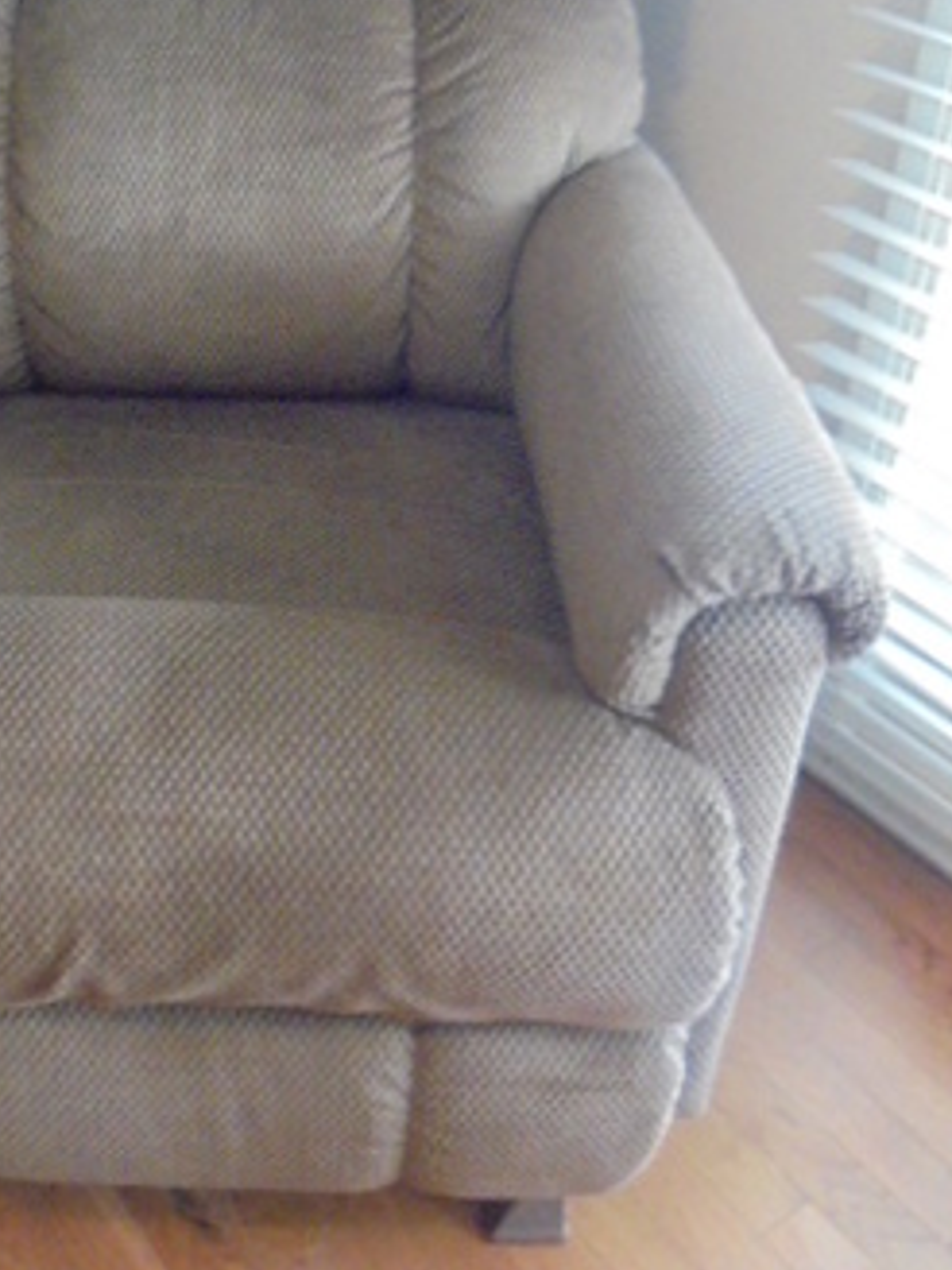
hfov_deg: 30.9
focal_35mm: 46
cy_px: 476
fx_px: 1687
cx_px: 223
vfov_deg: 40.9
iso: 800
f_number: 3.5
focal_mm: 4.6
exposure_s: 1/15
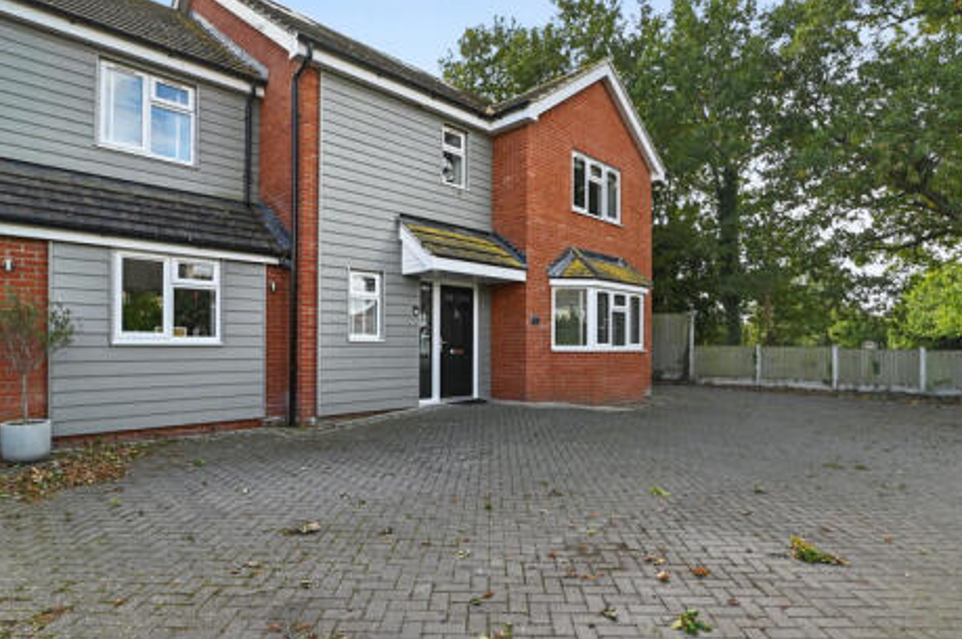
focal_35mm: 20
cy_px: 346
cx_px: 503
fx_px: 534
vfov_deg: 61.7
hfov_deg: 84.0
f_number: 8
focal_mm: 14
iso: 500
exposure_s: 1/320
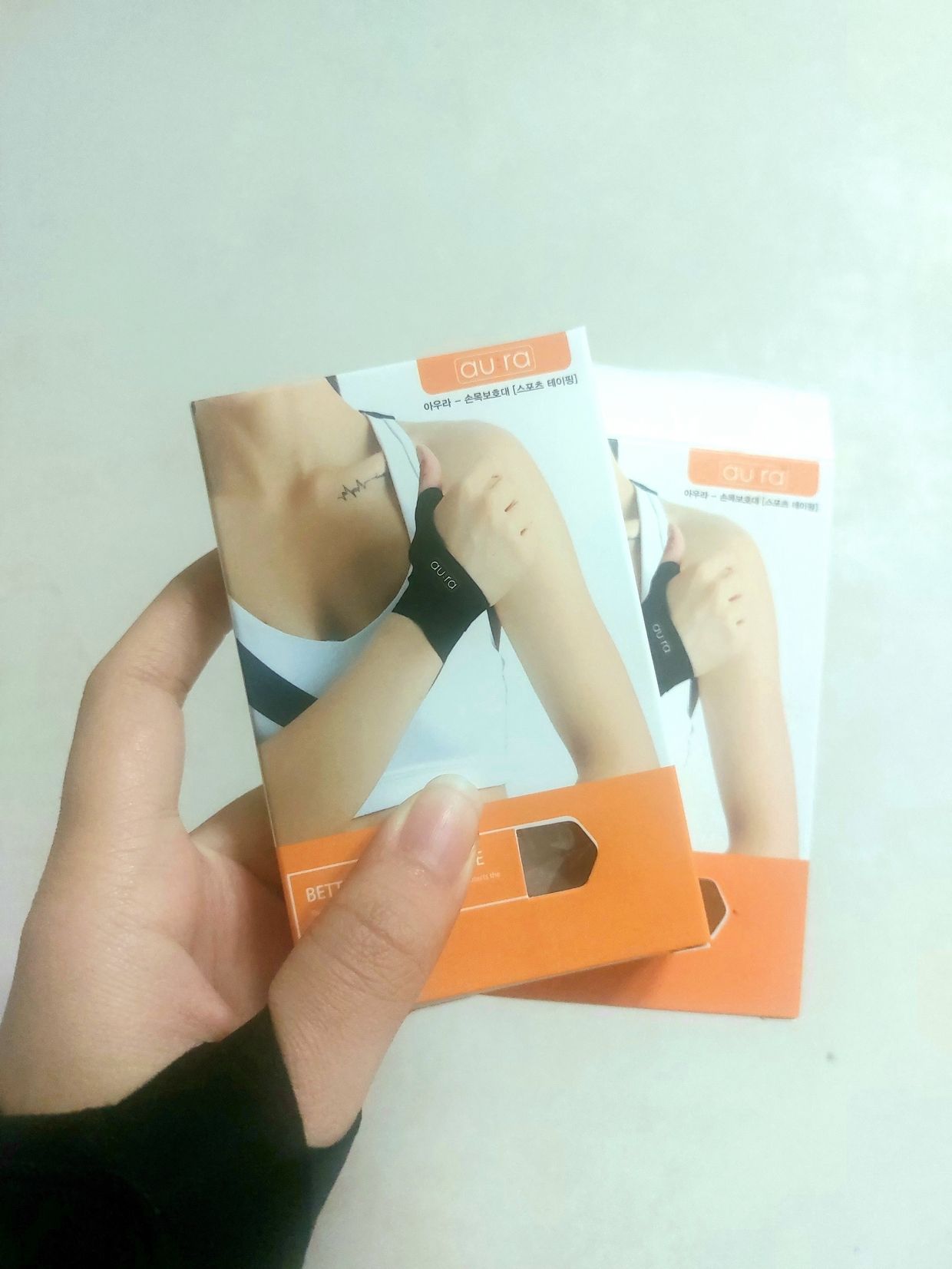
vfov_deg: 71.6
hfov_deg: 56.8
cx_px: 476
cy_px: 634
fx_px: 880
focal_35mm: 24
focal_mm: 5.23
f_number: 1.8
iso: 320
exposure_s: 1/120
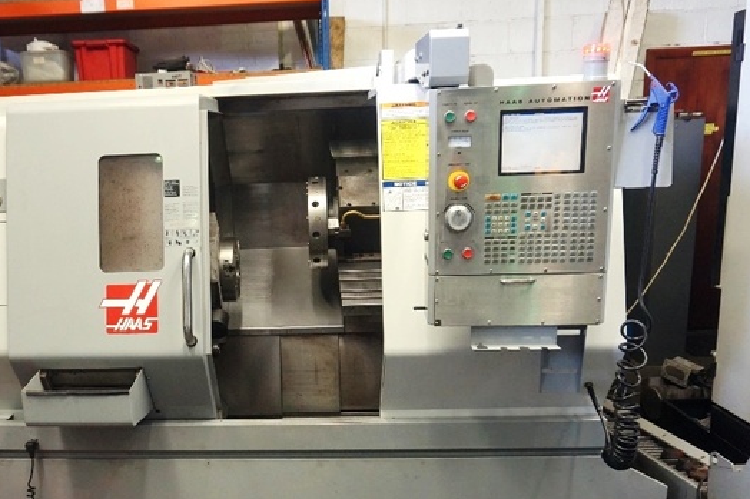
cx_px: 260
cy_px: 310
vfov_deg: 39.7
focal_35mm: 33
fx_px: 687
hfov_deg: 56.2
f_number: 4
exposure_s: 1/160
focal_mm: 16
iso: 1250
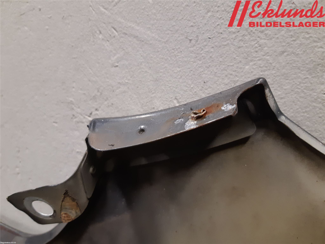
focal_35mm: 26
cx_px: 162
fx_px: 244
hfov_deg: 67.3
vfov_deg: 53.1
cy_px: 122
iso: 160
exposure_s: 1/50
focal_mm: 3.93
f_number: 1.7
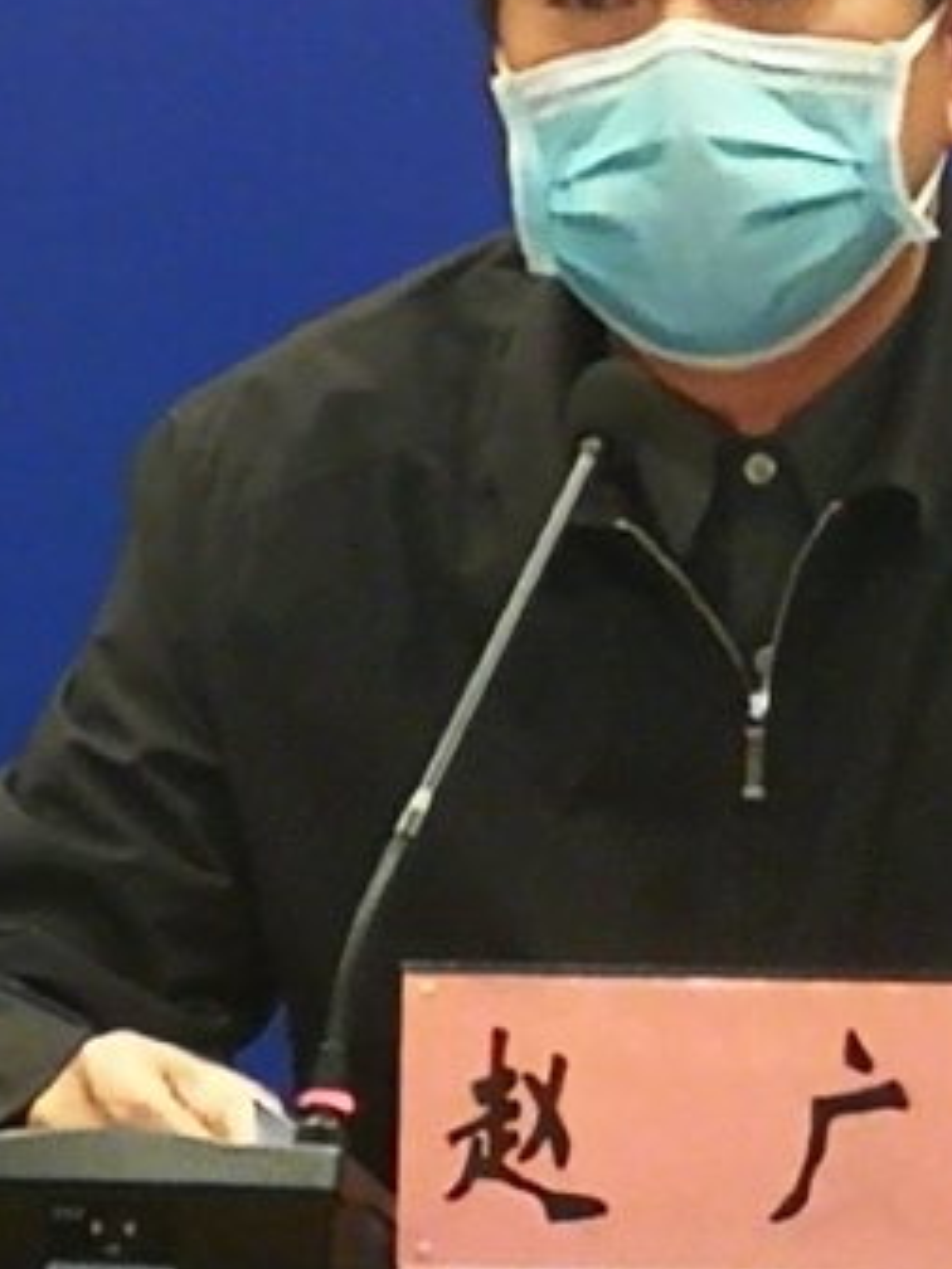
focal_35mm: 357
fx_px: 13091
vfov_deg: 5.5
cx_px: 816
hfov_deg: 4.2
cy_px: 196
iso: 200
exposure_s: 1/33.3
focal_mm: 3.95
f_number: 2.2
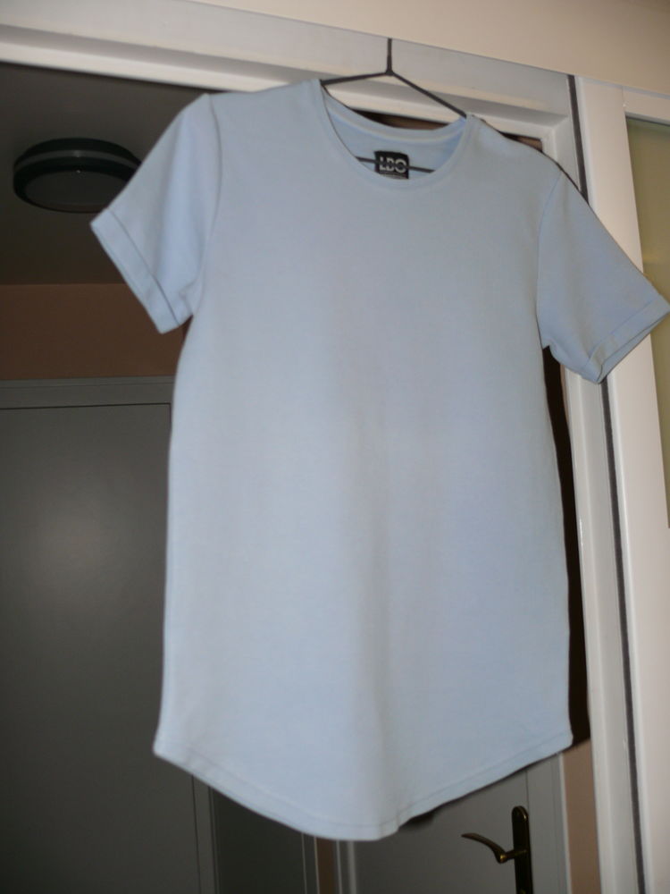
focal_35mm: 35
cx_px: 335
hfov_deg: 40.7
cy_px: 447
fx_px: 903
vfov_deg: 52.6
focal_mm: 7.4
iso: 100
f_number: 2.8
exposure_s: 1/30
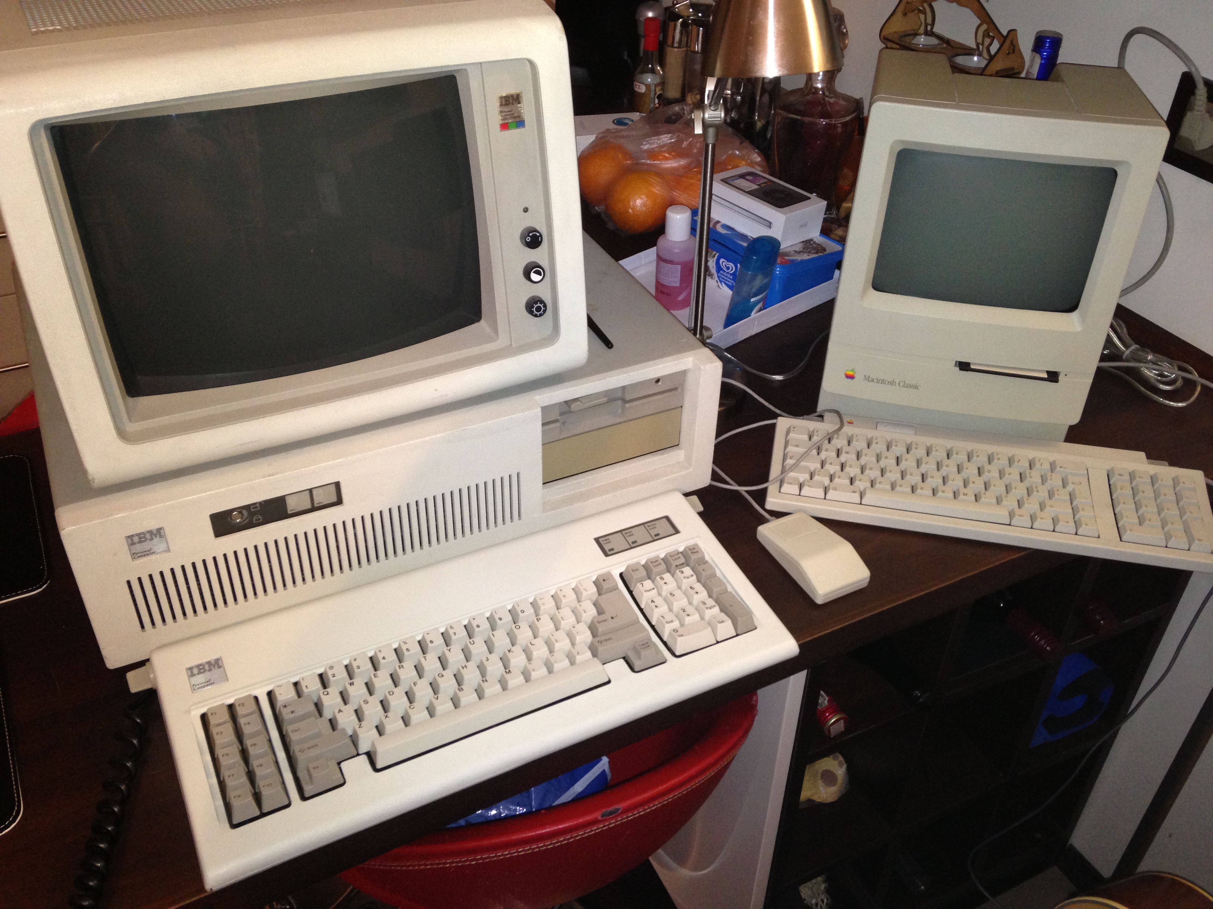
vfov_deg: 42.9
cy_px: 454
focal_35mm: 33
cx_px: 606
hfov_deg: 55.4
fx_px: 1156
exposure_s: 1/17
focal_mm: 4.13
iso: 200
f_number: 2.4
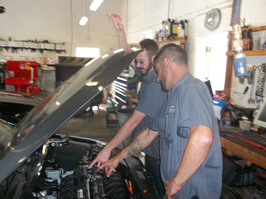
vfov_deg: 44.2
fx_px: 246
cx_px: 133
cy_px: 100
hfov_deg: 56.8
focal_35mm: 32
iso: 160
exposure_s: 1/30
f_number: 2.9
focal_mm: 5.7
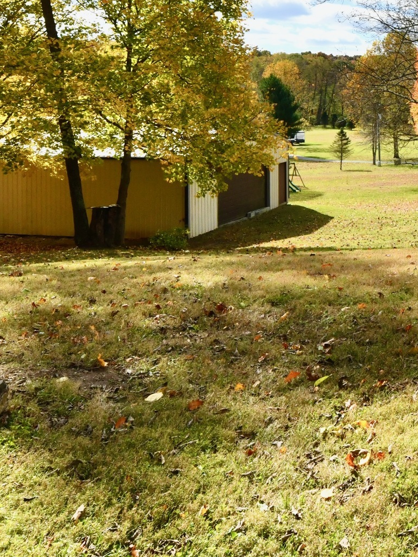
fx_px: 644
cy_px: 103
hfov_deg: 32.1
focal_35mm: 40
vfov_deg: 44.3
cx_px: 450
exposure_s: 1/800
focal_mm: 14
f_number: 14
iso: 640
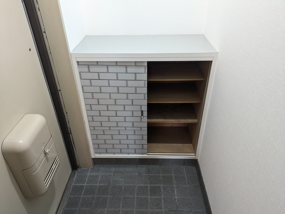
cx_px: 142
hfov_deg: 69.4
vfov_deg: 54.9
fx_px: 206
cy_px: 107
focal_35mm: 25
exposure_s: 1/60
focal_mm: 5.43
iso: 509
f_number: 1.89
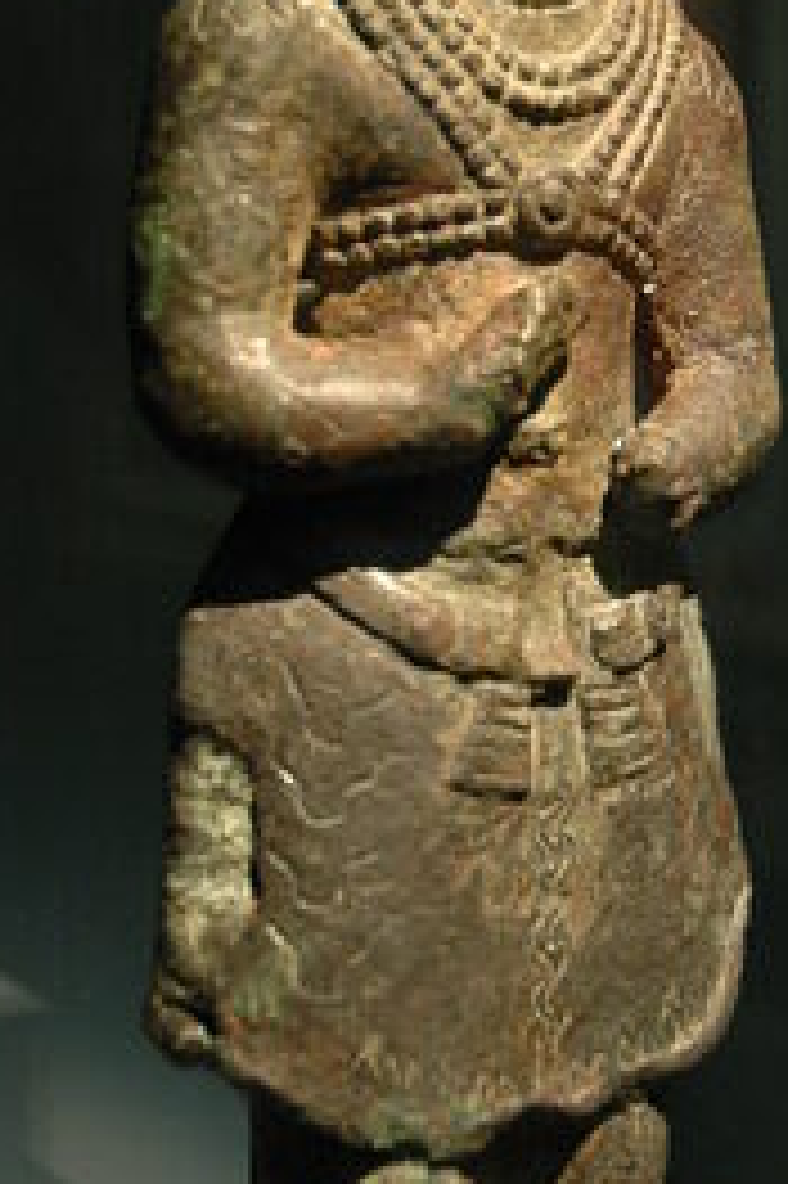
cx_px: 576
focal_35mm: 83
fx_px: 2729
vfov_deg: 24.4
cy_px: 416
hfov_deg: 16.4
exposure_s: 1/3
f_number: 3.8
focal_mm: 22
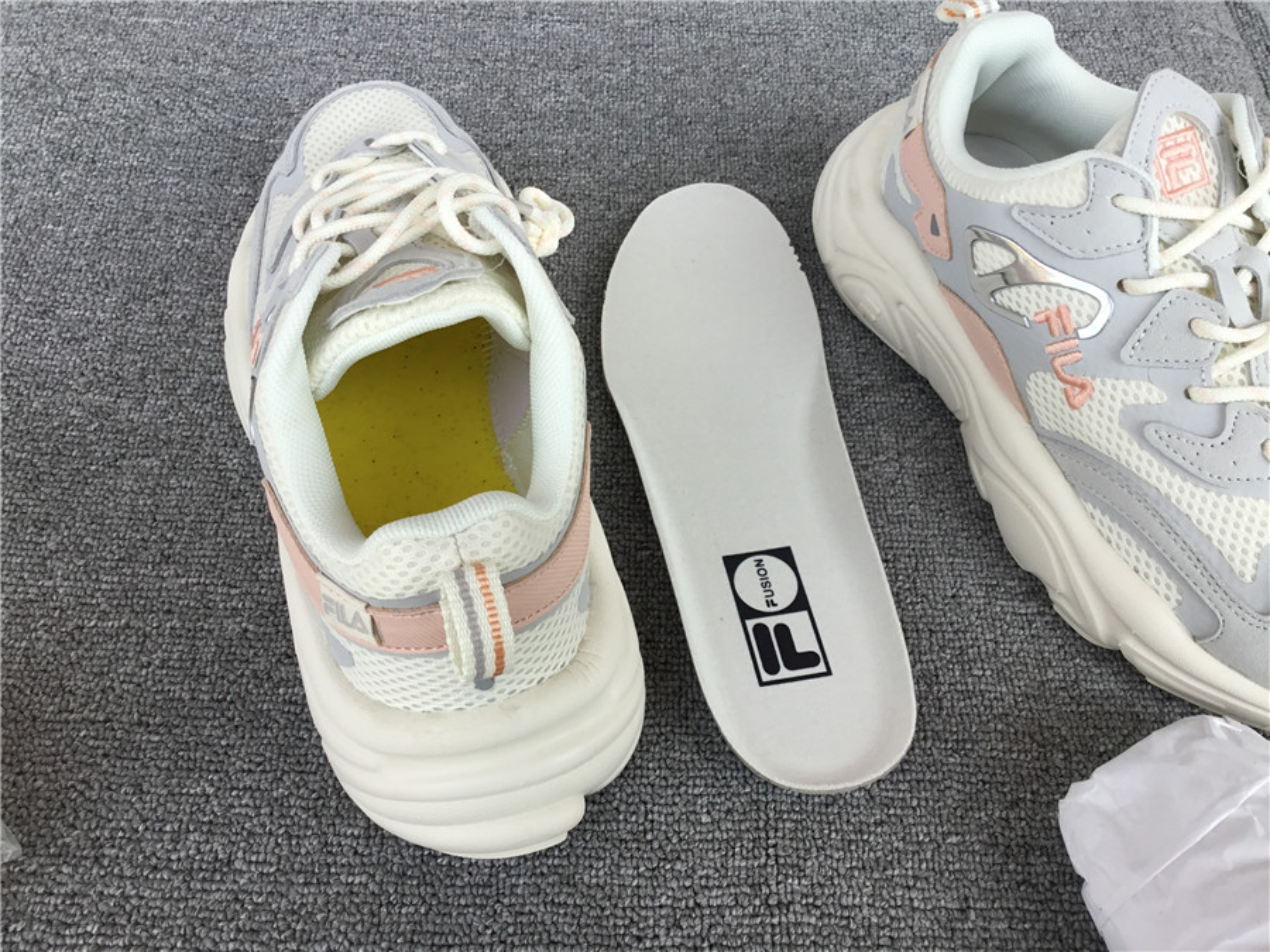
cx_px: 635
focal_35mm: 31
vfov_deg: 45.4
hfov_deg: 58.4
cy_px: 476
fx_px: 1137
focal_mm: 3.3
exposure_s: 1/369
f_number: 2.4
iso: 25
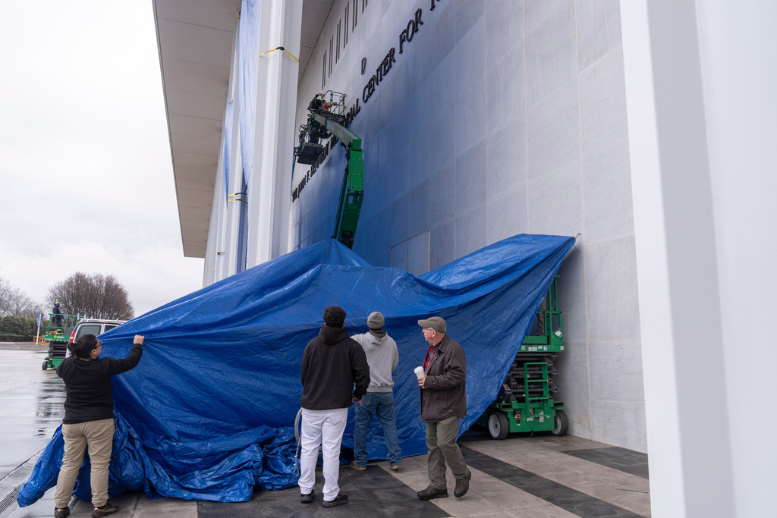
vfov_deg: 53.1
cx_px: 388
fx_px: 518
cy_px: 259
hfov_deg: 73.7
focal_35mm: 24
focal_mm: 24
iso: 800
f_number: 5.6
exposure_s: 1/400
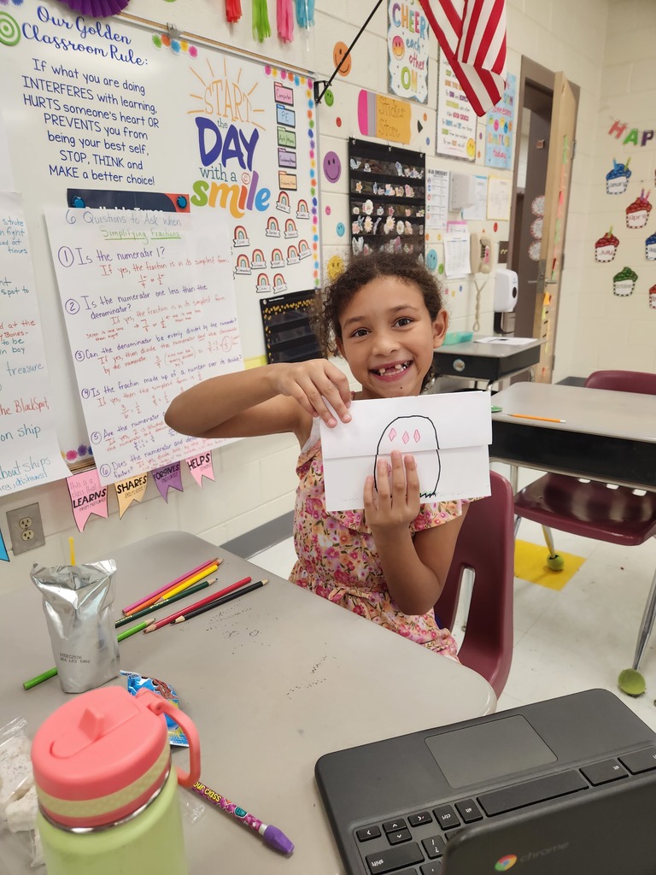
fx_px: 581
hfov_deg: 58.9
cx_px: 328
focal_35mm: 23
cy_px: 438
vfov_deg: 73.9
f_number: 1.8
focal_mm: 5.4
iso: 125
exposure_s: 1/120
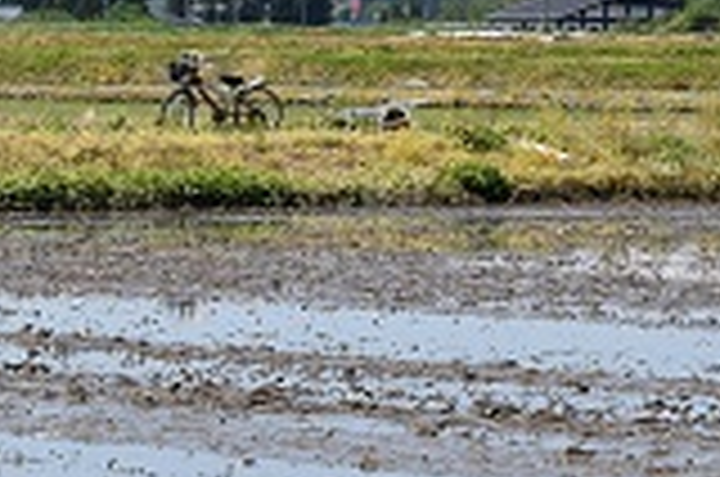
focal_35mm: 232
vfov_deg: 5.9
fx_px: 4639
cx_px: 976
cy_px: 117
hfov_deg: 8.7
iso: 200
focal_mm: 55
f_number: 10
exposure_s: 1/400
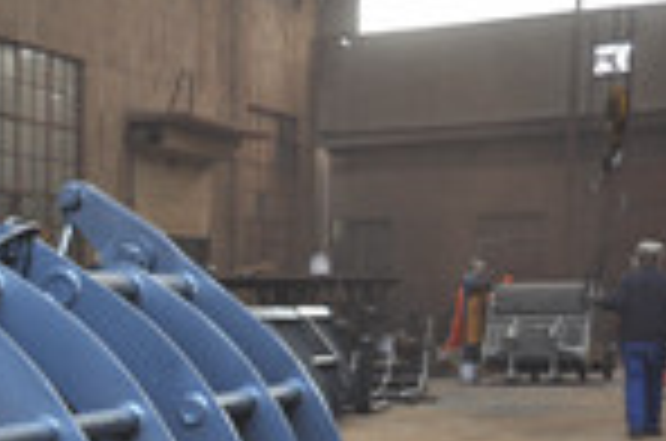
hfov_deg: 19.4
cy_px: 538
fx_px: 1791
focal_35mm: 97
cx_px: -207
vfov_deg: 13.6
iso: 320
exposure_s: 1/30
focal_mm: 24
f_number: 5.6
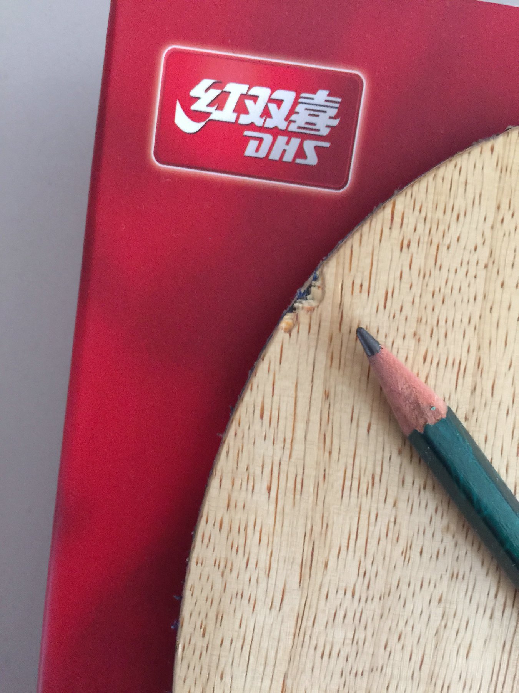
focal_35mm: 29
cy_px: 346
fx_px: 580
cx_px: 260
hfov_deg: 48.2
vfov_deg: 61.7
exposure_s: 1/4
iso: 100
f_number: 2.2
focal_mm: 4.15
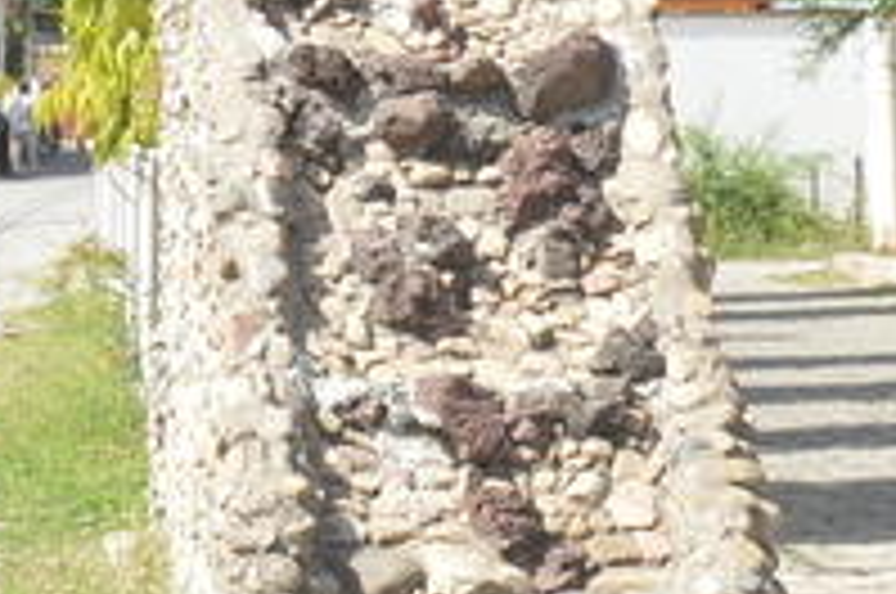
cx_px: 392
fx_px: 3528
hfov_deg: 14.5
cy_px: -326
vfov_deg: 9.3
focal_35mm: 142
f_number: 8
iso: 100
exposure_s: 1/200
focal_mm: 20
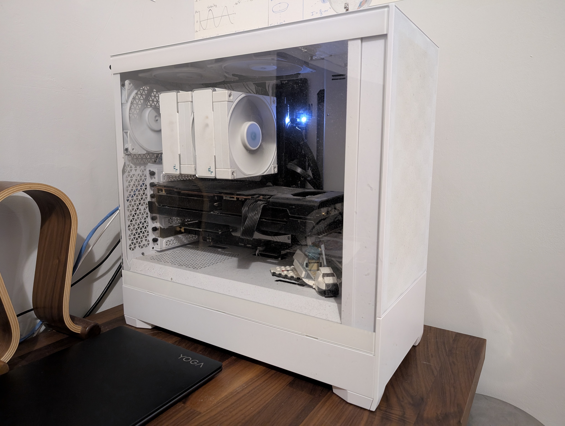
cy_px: 213
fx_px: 392
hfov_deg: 71.5
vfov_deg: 56.9
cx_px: 282
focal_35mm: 24
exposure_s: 1/23.8
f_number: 1.68
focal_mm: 6.9
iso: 1241
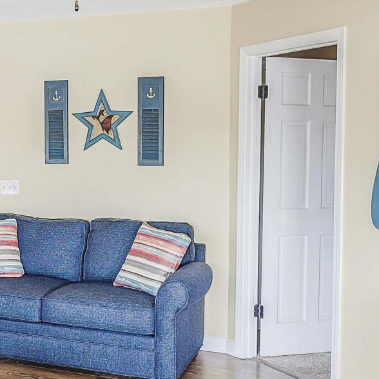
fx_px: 644
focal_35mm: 52
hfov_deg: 31.3
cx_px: 38
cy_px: 166
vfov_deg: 32.7
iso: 100
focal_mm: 12
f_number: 5.6
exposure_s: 1/10
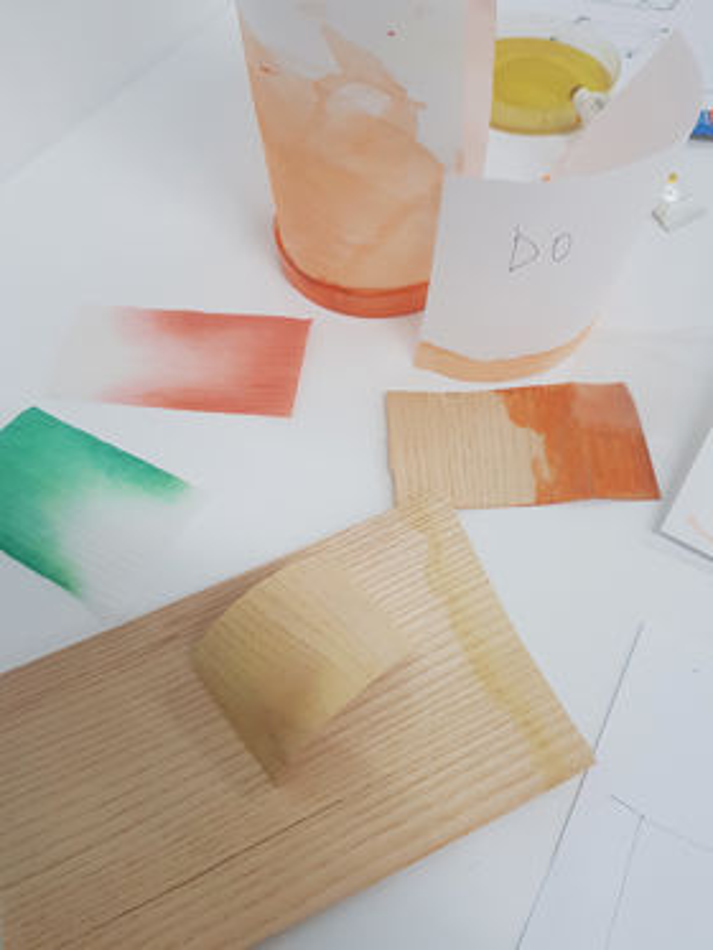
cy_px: 475
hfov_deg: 53.1
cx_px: 356
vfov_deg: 67.3
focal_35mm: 26
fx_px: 714
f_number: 1.7
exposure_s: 1/50
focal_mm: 4.2
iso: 64
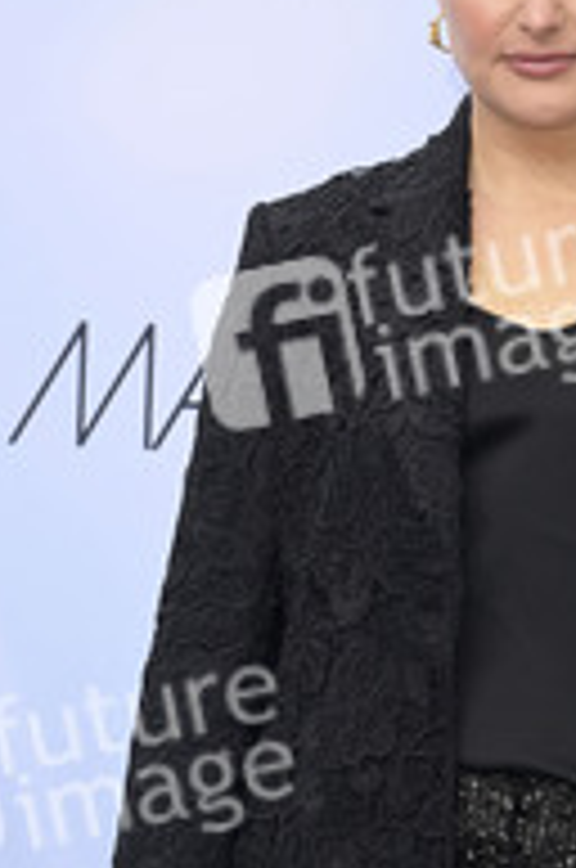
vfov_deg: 12.7
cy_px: 549
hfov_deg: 8.4
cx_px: 554
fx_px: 3902
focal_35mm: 162
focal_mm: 78
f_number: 6.3
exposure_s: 1/200
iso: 250
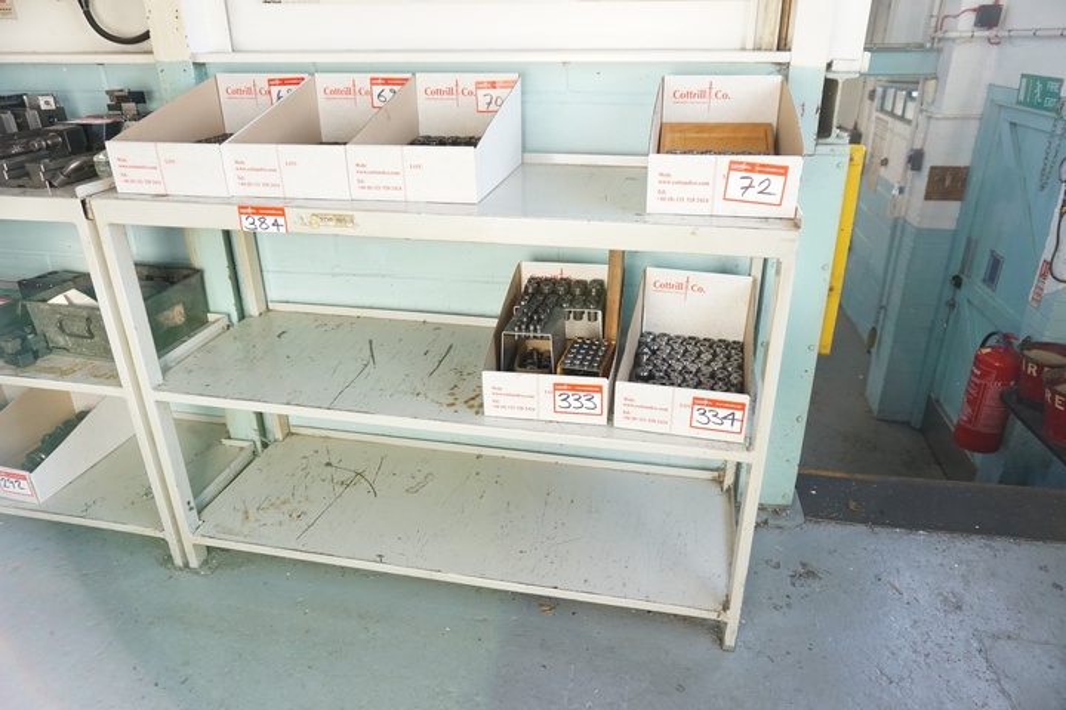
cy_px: 355
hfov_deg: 73.7
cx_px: 533
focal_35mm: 24
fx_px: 711
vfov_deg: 53.1
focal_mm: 16
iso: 800
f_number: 4
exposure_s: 1/160
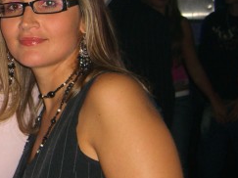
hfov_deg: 19.9
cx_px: -27
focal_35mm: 94
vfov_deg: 15.6
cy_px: 29
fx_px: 646
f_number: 2.8
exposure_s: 1/60
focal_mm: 7.9
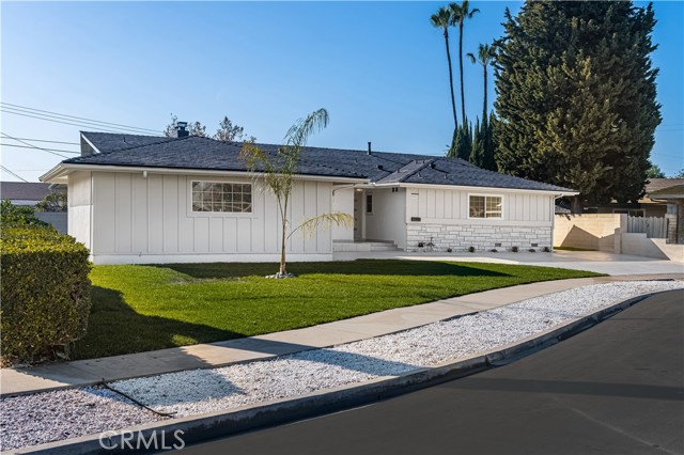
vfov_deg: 43.6
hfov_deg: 62.0
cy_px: 228
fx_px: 570
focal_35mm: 30
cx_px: 342
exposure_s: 1/800
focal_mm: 30
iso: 100
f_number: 6.3
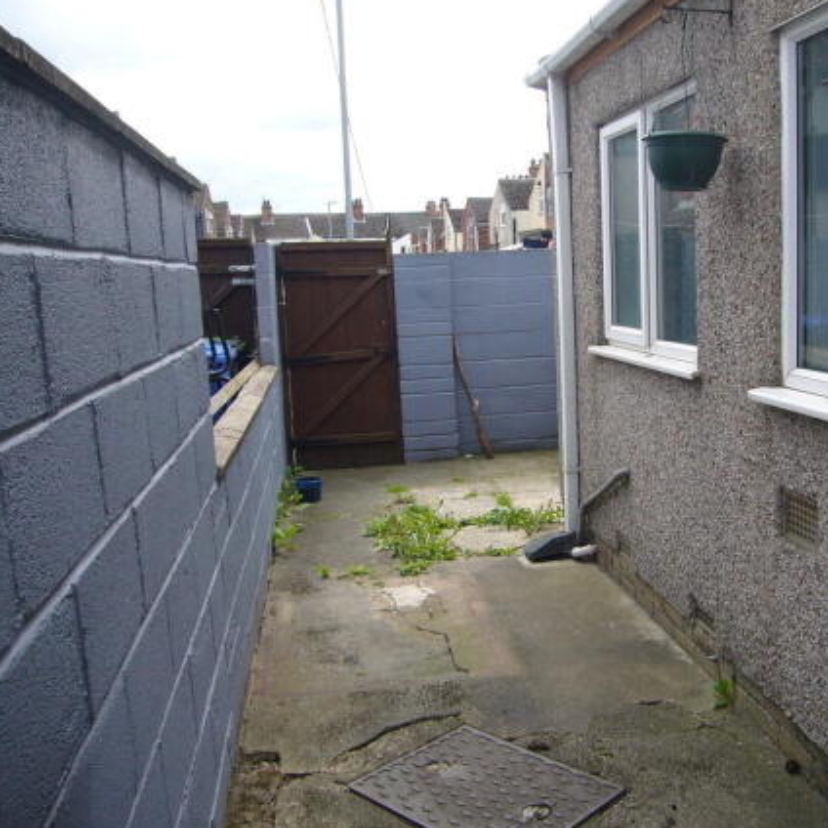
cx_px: 532
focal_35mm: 34
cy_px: 419
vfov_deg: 48.4
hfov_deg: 47.9
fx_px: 920
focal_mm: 4.6
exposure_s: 1/125
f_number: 5.6
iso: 80
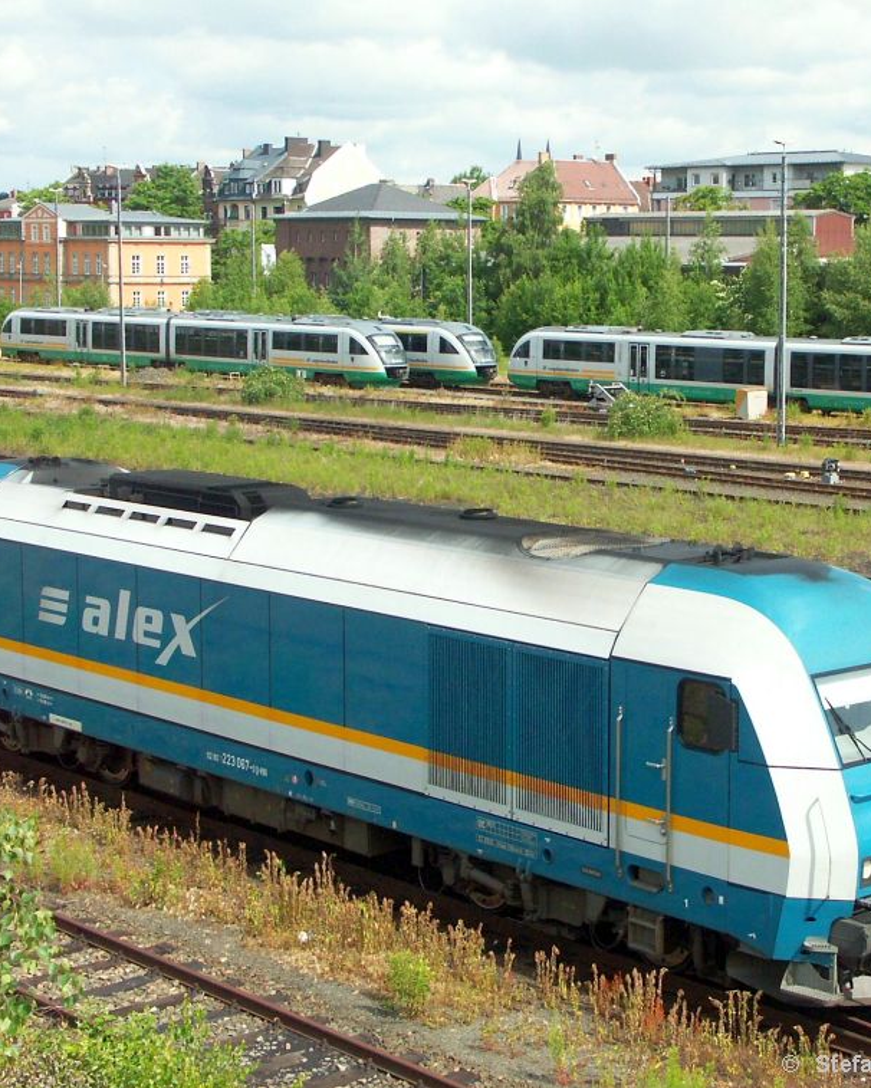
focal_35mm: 66
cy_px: 550
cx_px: 614
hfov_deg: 23.0
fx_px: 2126
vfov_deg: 28.7
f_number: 5.6
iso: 200
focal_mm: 12.88
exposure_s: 1/1000
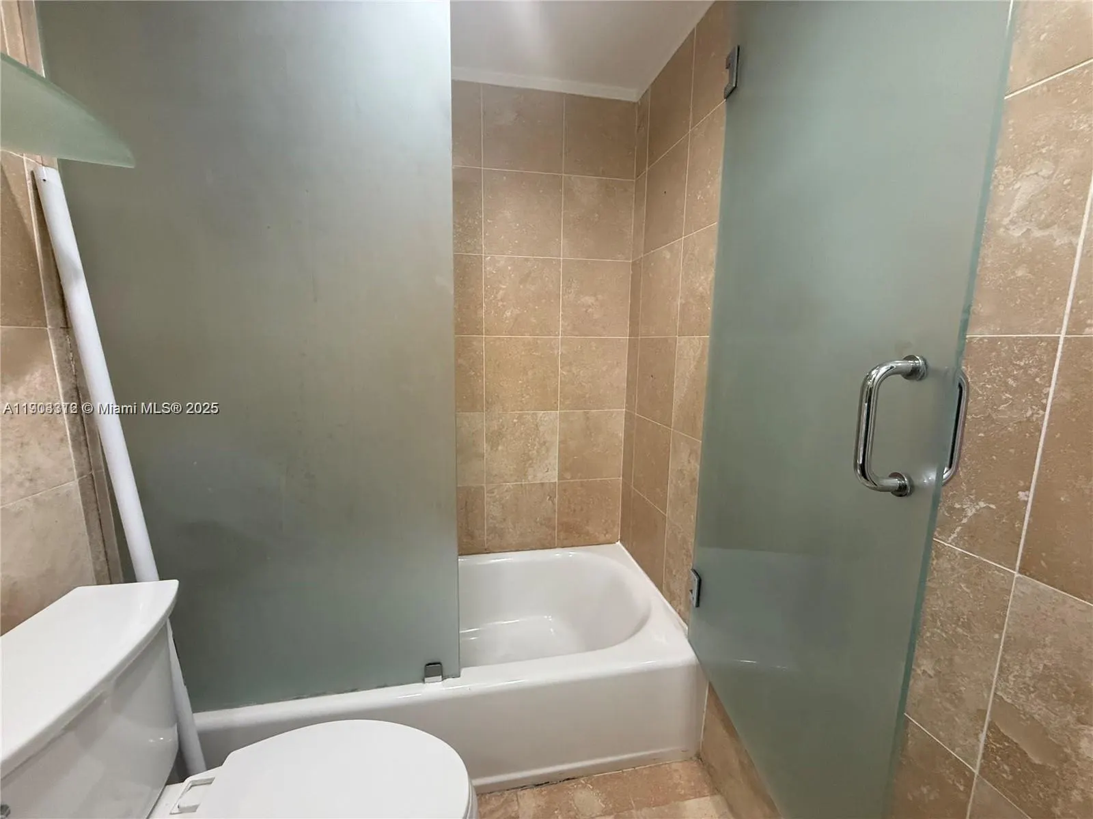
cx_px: 546
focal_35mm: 14
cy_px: 410
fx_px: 442
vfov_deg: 85.7
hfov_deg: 102.1
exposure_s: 1/120
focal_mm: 2.22
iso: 320
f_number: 2.2
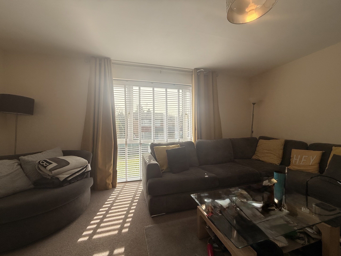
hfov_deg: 102.1
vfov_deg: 85.7
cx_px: 170
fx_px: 138
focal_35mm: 14
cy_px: 128
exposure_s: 1/841
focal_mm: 2.22
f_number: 2.2
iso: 64
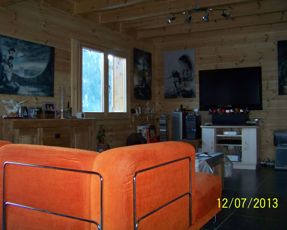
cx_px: 141
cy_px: 116
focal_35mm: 38
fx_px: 323
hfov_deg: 47.9
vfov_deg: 39.2
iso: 200
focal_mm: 5.85
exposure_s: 1/30
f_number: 2.8
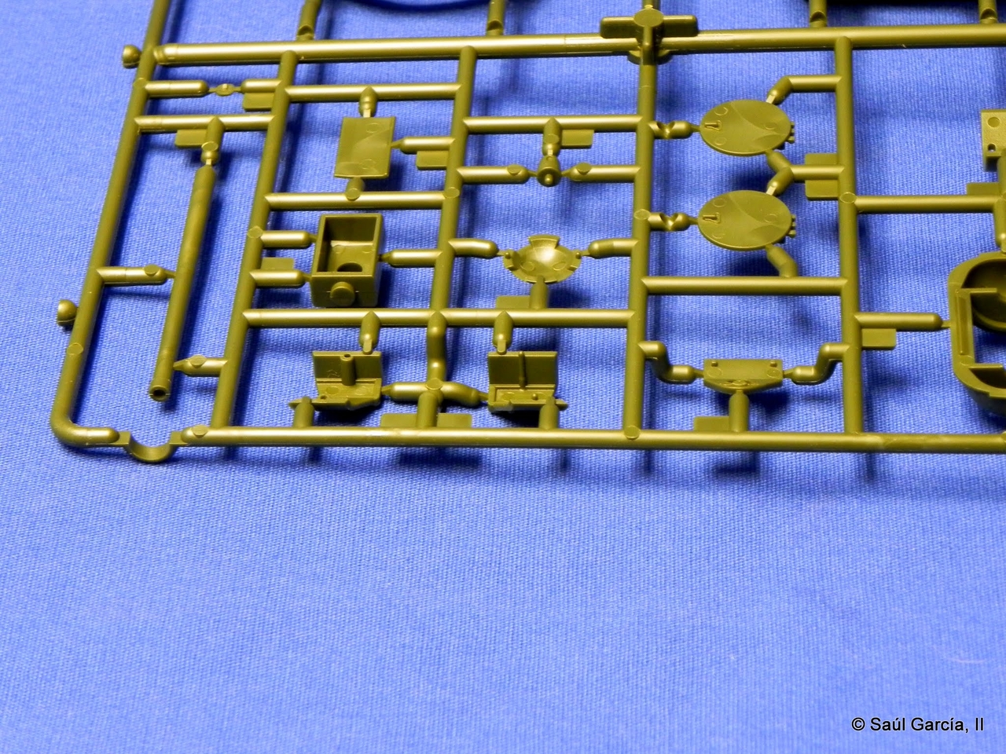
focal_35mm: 117
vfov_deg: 12.7
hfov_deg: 16.8
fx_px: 3400
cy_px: 377
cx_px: 503
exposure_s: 1/8.2
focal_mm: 20.8
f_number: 4
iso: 400
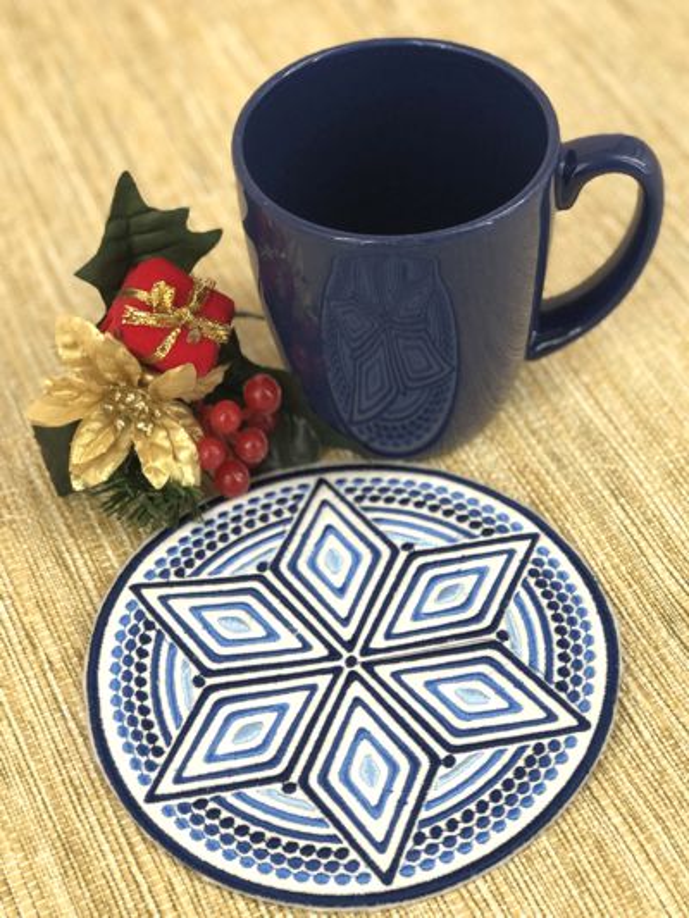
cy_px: 459
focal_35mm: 57
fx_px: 1512
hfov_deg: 25.7
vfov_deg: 33.8
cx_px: 344
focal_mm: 6.6
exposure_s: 1/60
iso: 25
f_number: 2.8
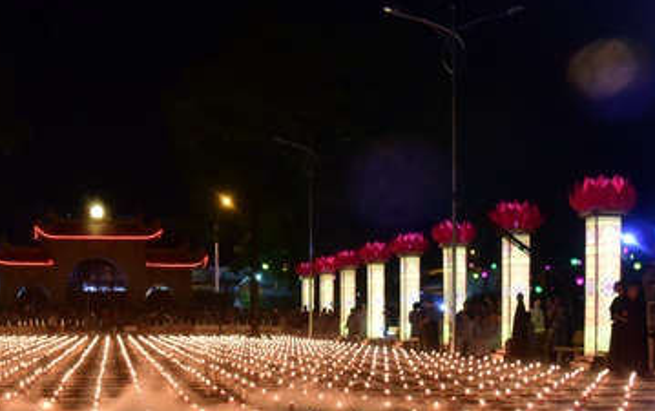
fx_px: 1054
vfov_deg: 21.8
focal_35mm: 59
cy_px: 318
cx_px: 140
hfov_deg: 33.6
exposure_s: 1/40
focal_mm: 32
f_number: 4
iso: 2000
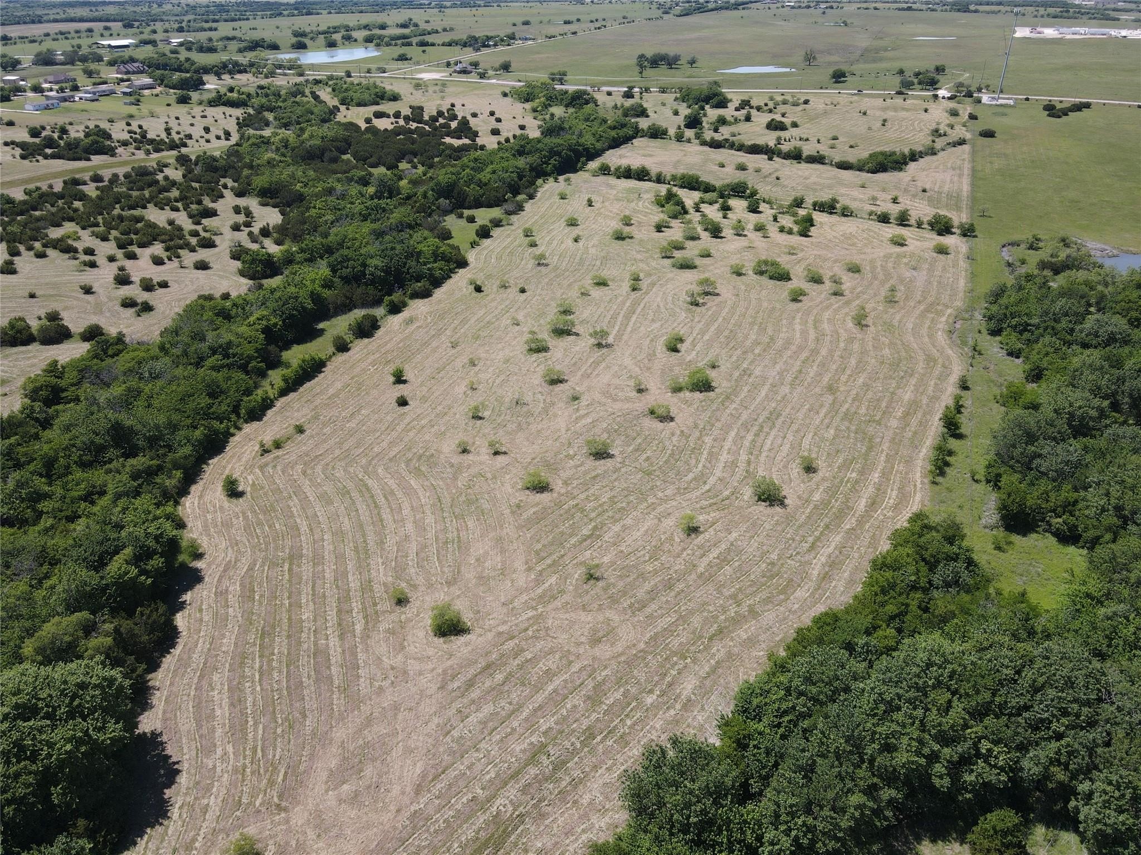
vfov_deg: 56.8
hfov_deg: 71.6
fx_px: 791
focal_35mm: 24
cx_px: 570
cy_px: 428
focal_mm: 4.5
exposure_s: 1/500
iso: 100
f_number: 2.8
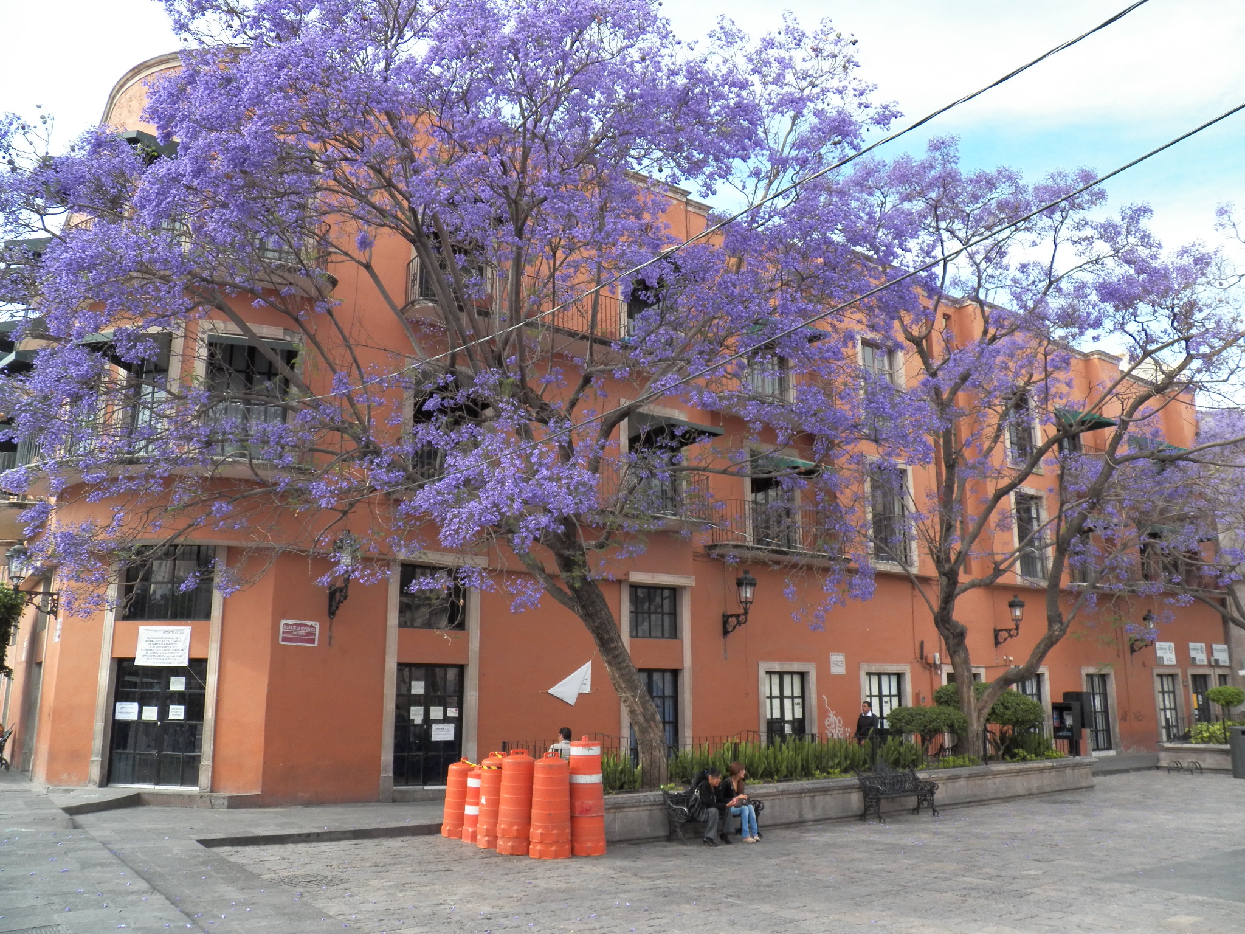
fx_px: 1007
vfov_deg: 49.7
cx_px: 622
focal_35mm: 28
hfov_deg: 63.4
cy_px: 467
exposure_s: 1/400
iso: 125
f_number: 4
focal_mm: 4.9
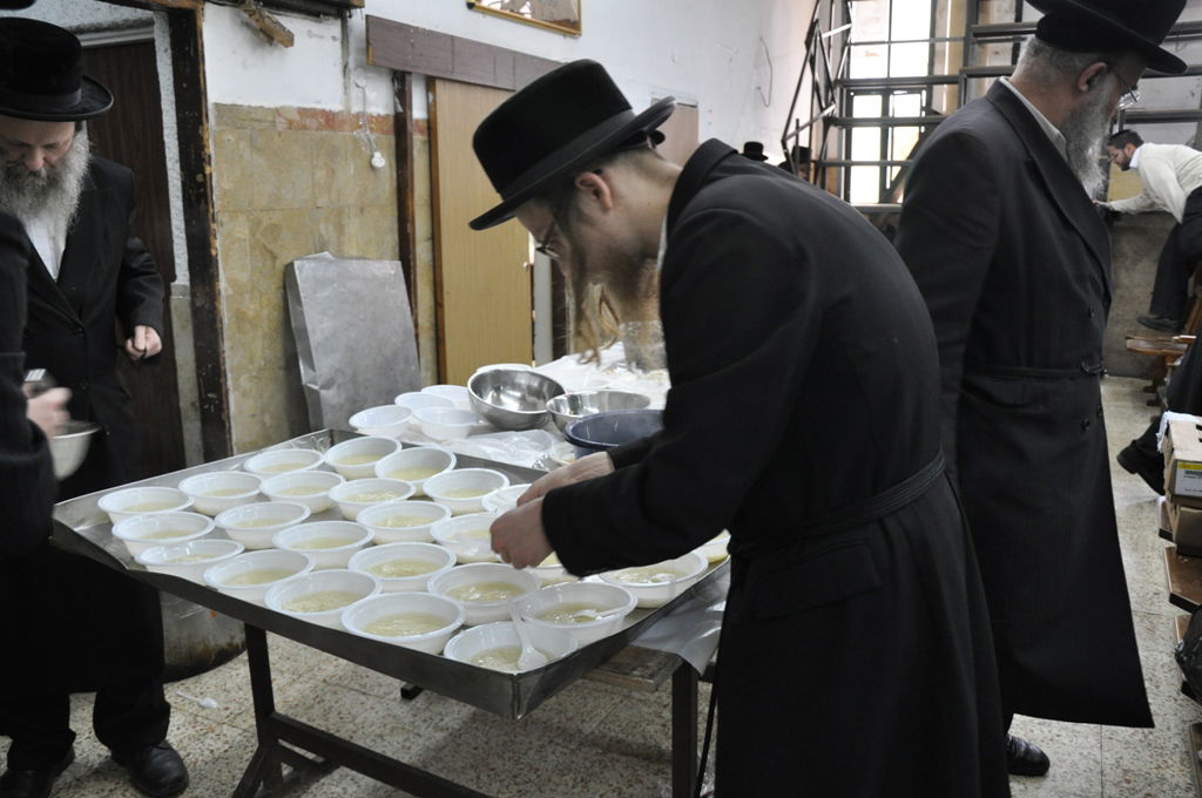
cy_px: 399
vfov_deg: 47.8
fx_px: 900
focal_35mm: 27
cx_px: 601
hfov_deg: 67.4
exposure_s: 1/40
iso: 800
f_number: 3.5
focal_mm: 18
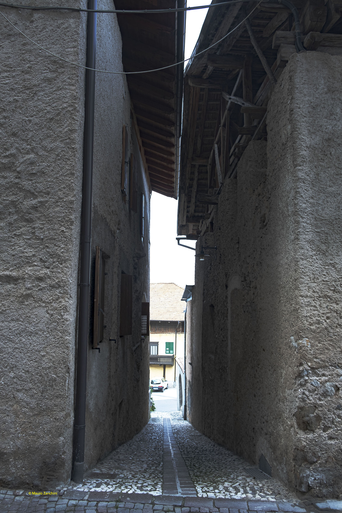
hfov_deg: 47.9
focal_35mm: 27
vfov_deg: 67.4
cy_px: 256
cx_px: 171
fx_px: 385
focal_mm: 18
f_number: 4.5
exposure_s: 1/60
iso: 320
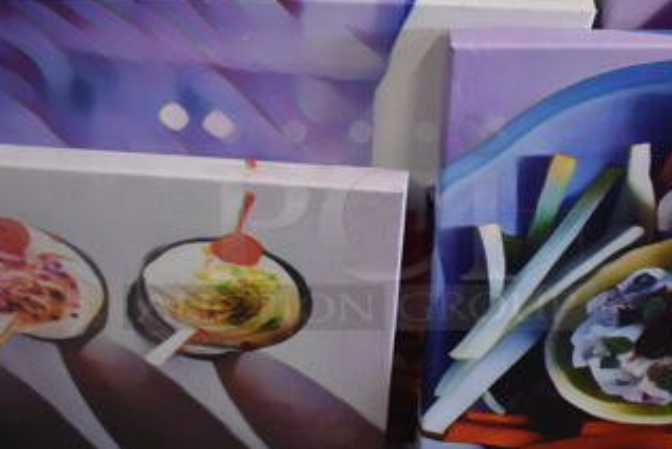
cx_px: 360
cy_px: 218
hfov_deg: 38.1
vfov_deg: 26.0
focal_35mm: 52
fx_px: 972
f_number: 3.5
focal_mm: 18
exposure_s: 1/125
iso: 1400
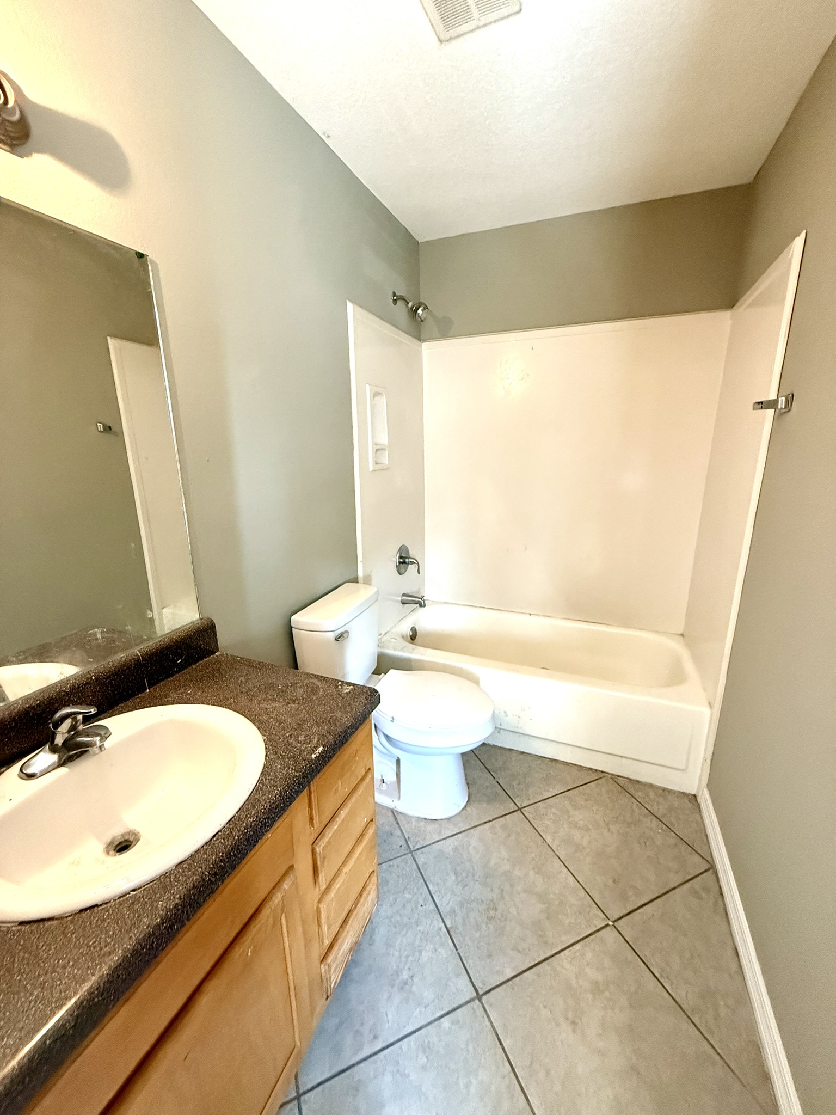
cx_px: 418
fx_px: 451
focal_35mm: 14
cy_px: 558
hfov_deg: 85.7
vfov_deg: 102.1
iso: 640
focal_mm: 2.22
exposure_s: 1/60
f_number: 2.2
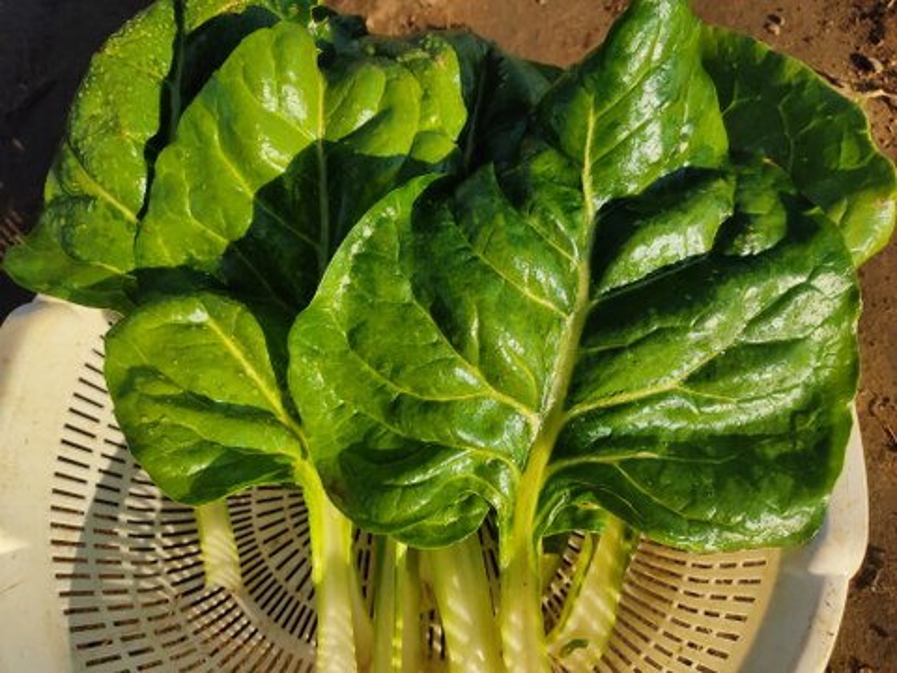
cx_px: 448
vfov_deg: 53.1
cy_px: 336
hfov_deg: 67.3
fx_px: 674
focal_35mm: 26
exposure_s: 1/1348
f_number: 1.79
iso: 100
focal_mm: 4.74
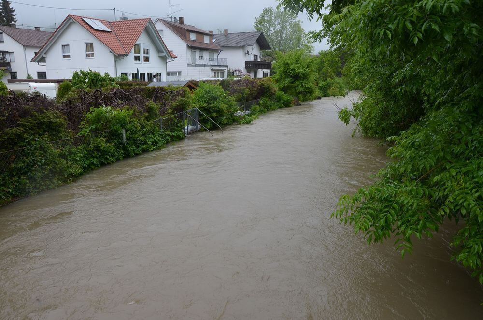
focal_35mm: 27
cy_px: 160
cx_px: 242
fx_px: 361
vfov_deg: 47.7
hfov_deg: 67.5
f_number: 5.6
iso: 200
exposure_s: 1/125
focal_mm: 18
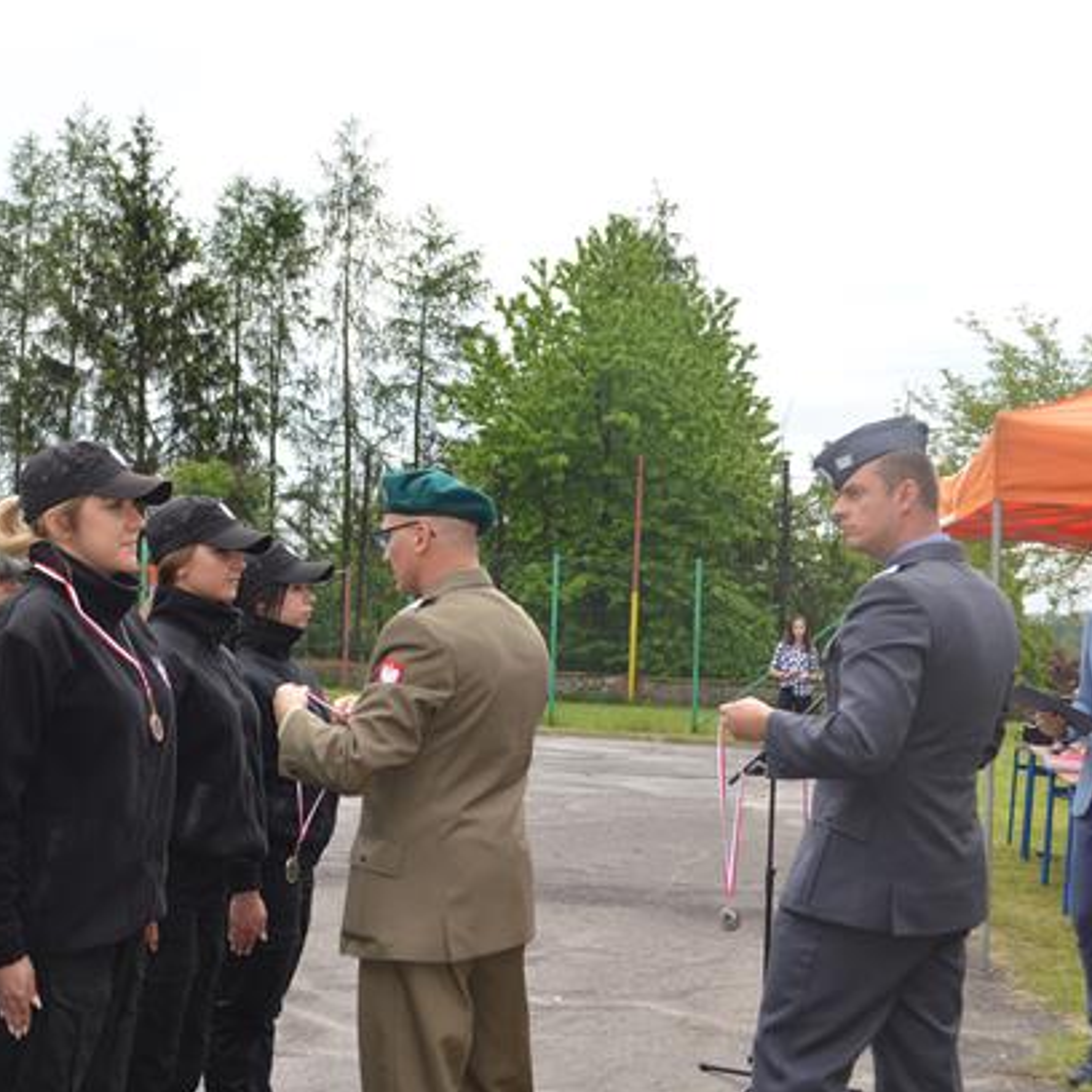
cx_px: 372
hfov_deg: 32.5
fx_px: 1856
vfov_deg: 32.8
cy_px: 554
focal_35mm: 52
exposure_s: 1/200
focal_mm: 26
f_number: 6.3
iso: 100
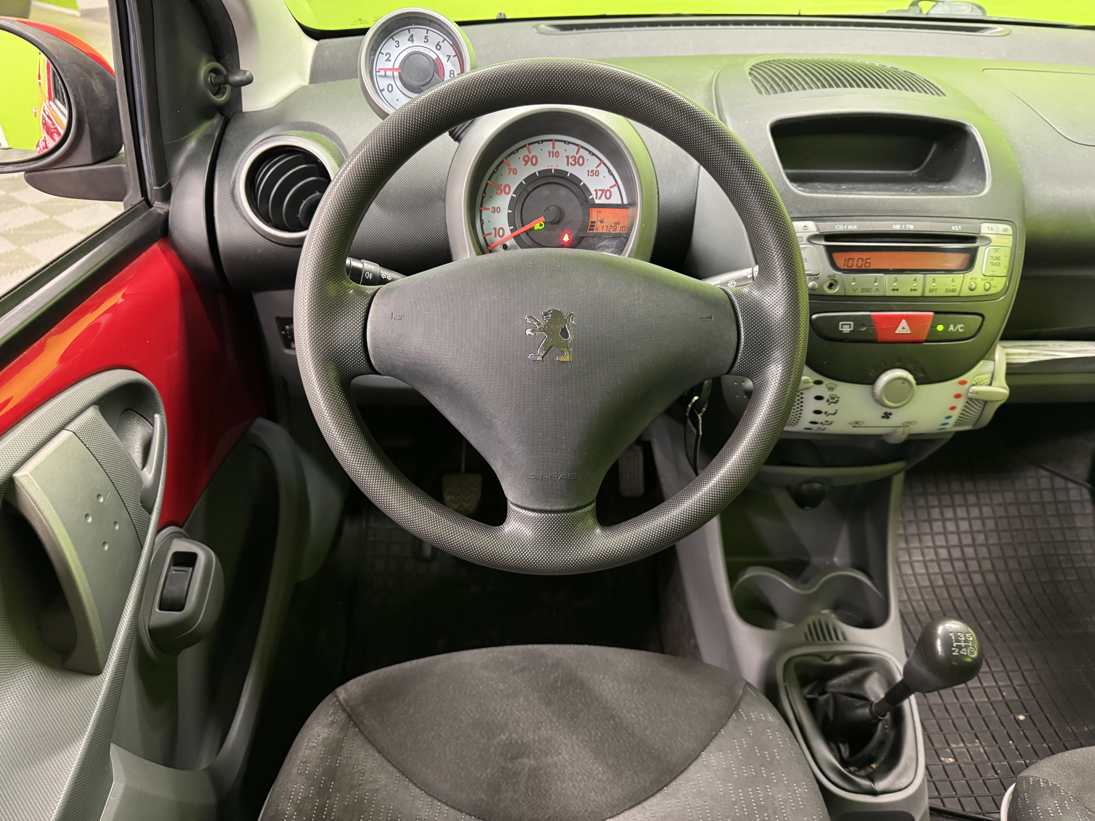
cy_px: 410
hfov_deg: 71.6
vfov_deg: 56.8
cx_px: 548
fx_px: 759
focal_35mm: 24
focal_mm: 6.76
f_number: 1.78
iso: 800
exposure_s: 1/33
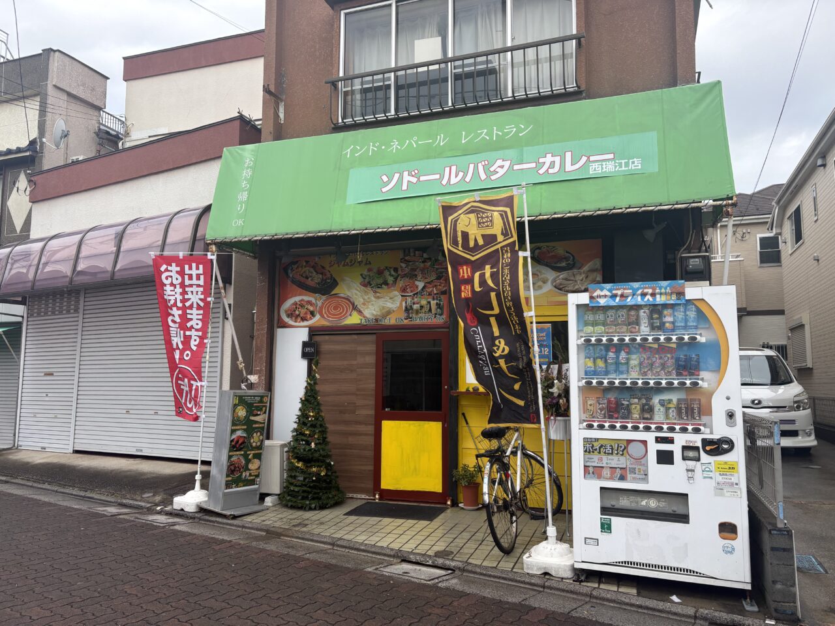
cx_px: 418
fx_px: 627
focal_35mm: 26
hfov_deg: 67.3
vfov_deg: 53.1
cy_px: 313
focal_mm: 5.96
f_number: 1.6
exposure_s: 1/987
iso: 50
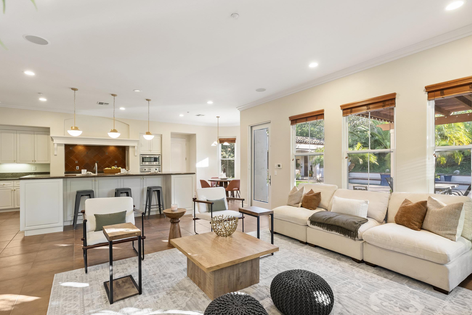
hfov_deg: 93.2
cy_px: 167
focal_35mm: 17
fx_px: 223
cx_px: 227
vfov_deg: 70.4
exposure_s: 1/5
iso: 500
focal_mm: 16
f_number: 8
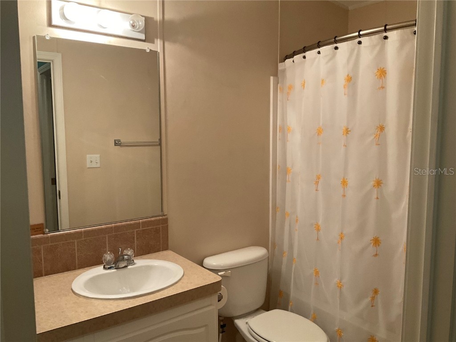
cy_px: 171
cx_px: 228
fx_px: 382
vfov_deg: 48.2
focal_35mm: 29
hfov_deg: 61.7
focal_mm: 3
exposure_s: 1/60
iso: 125
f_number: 1.8
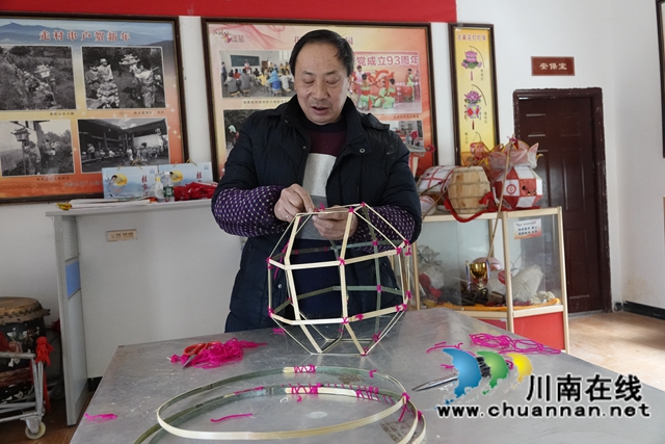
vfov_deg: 43.6
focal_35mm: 30
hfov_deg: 61.9
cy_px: 222
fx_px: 554
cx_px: 332
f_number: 2.8
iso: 2000
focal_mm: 11.03
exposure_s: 1/125
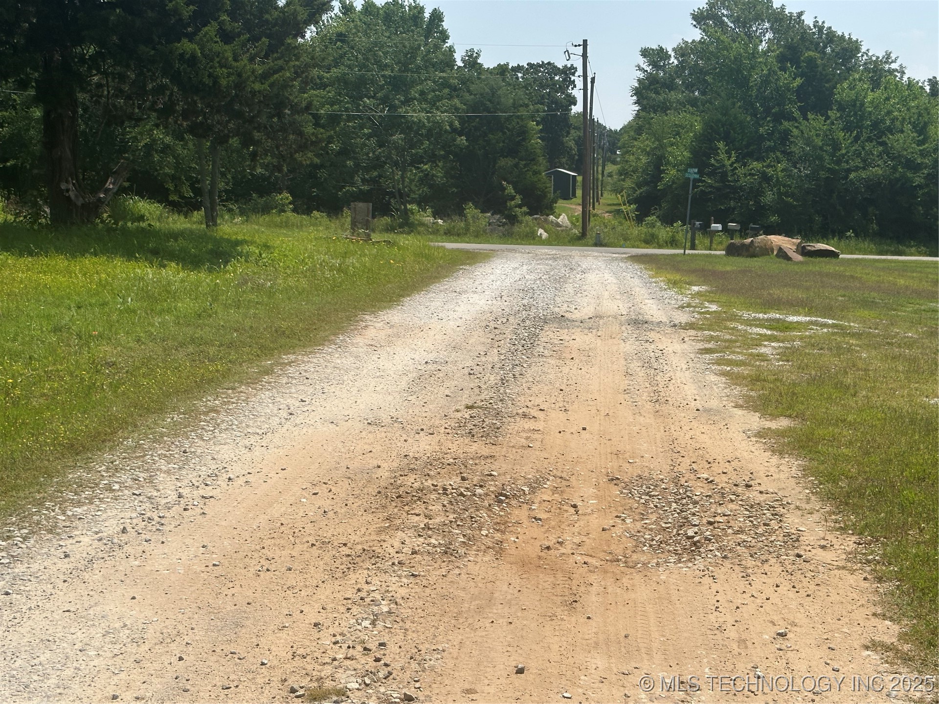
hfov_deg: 39.7
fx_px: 1302
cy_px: 352
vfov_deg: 30.3
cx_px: 470
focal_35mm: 48
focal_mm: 6.86
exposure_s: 1/5556
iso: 64
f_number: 1.78
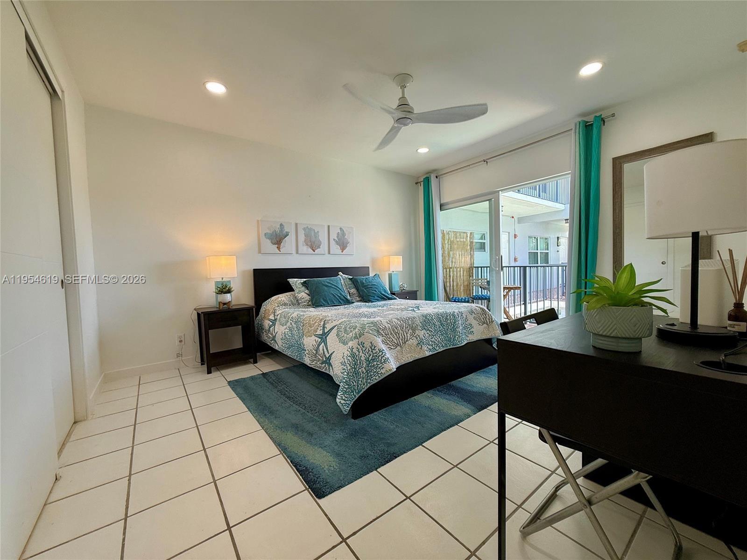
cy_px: 280
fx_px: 302
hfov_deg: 102.1
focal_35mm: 14
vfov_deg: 85.7
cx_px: 374
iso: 64
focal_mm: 2.22
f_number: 2.2
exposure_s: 1/120
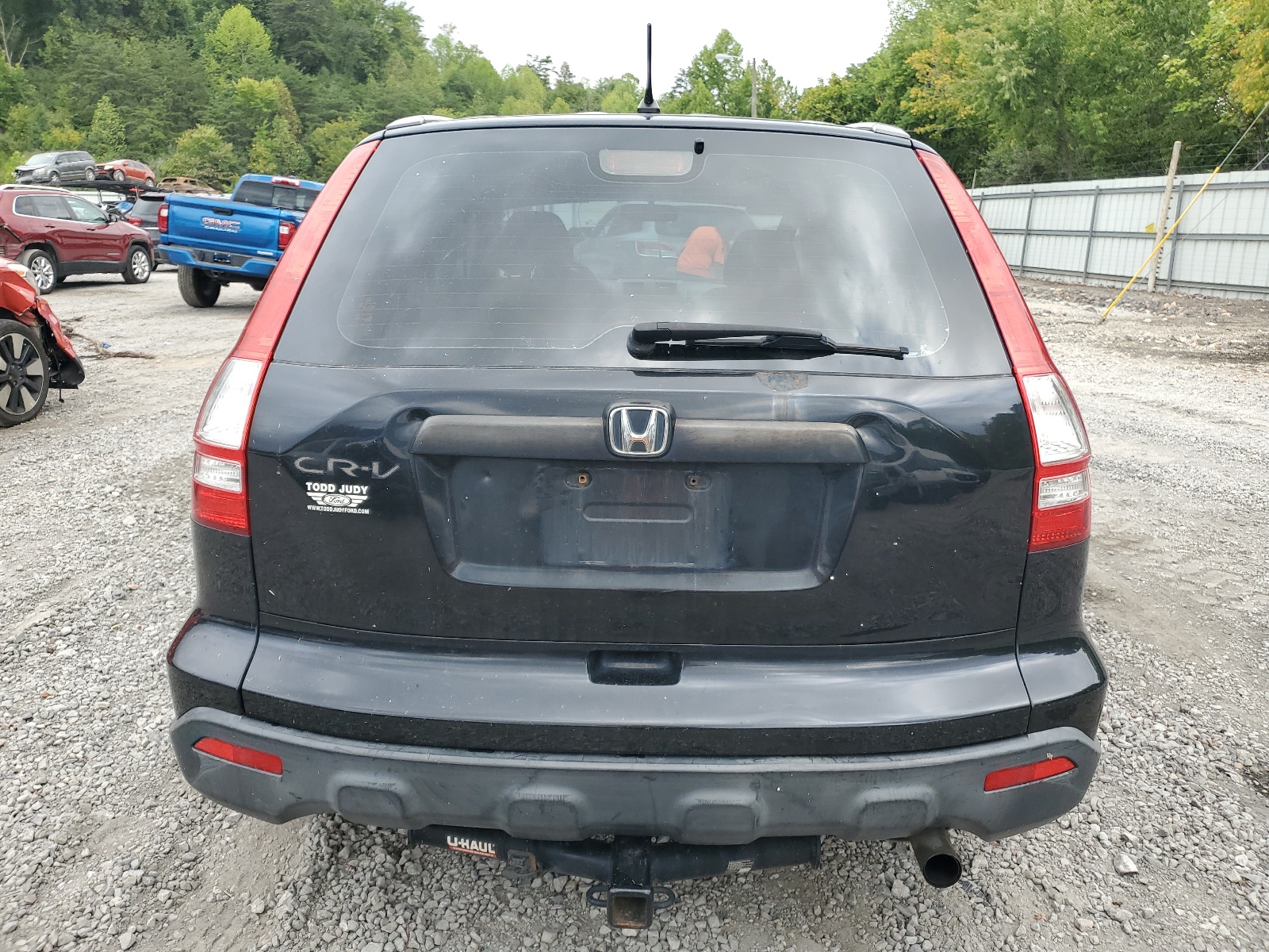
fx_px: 953
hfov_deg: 67.3
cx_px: 634
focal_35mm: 26
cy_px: 476
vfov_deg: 53.1
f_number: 1.5
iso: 50
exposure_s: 1/769
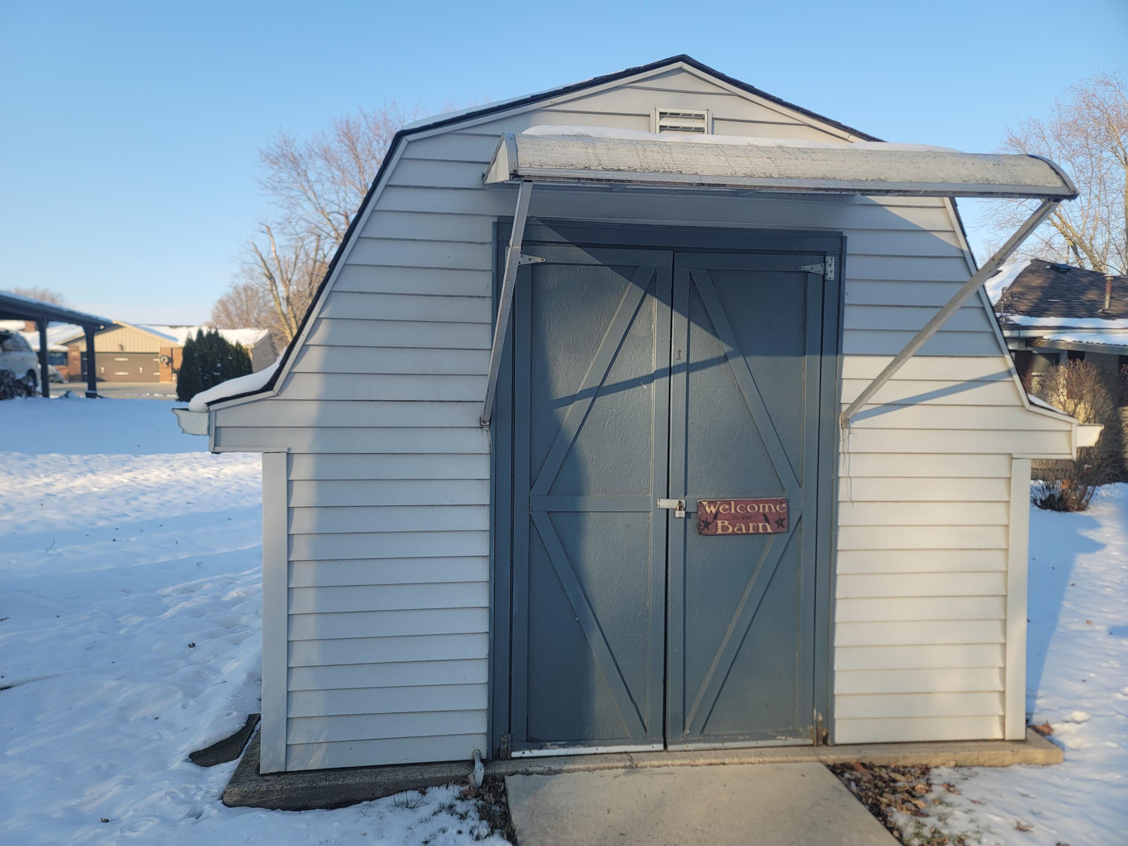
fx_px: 815
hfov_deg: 69.4
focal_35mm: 25
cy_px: 423
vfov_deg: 54.9
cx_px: 564
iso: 20
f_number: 1.8
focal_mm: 7
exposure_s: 1/417
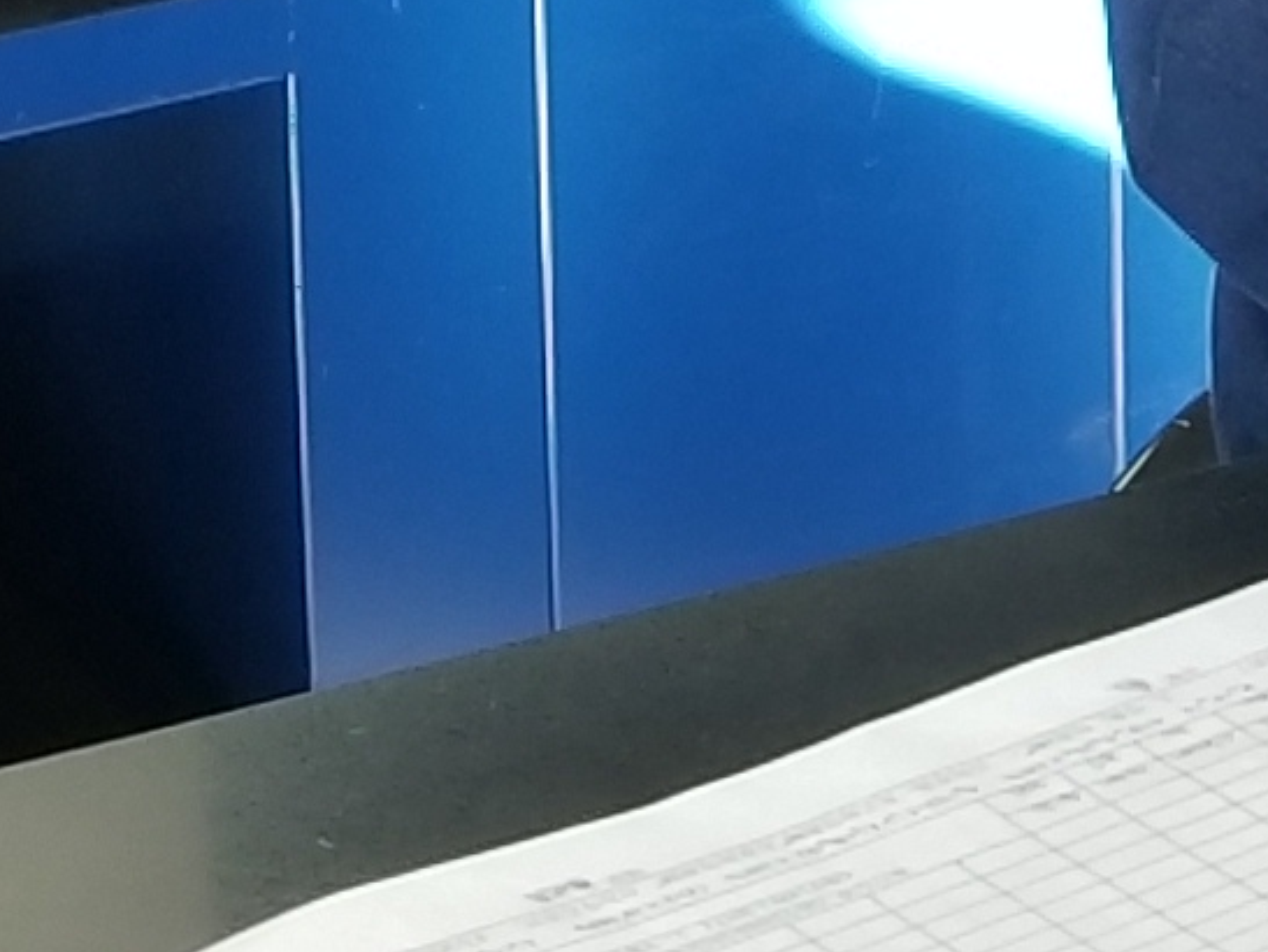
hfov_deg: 10.1
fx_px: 7036
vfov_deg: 7.0
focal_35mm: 192
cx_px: 1635
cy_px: -1797
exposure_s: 1/50
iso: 100
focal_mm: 4.25
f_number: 1.7
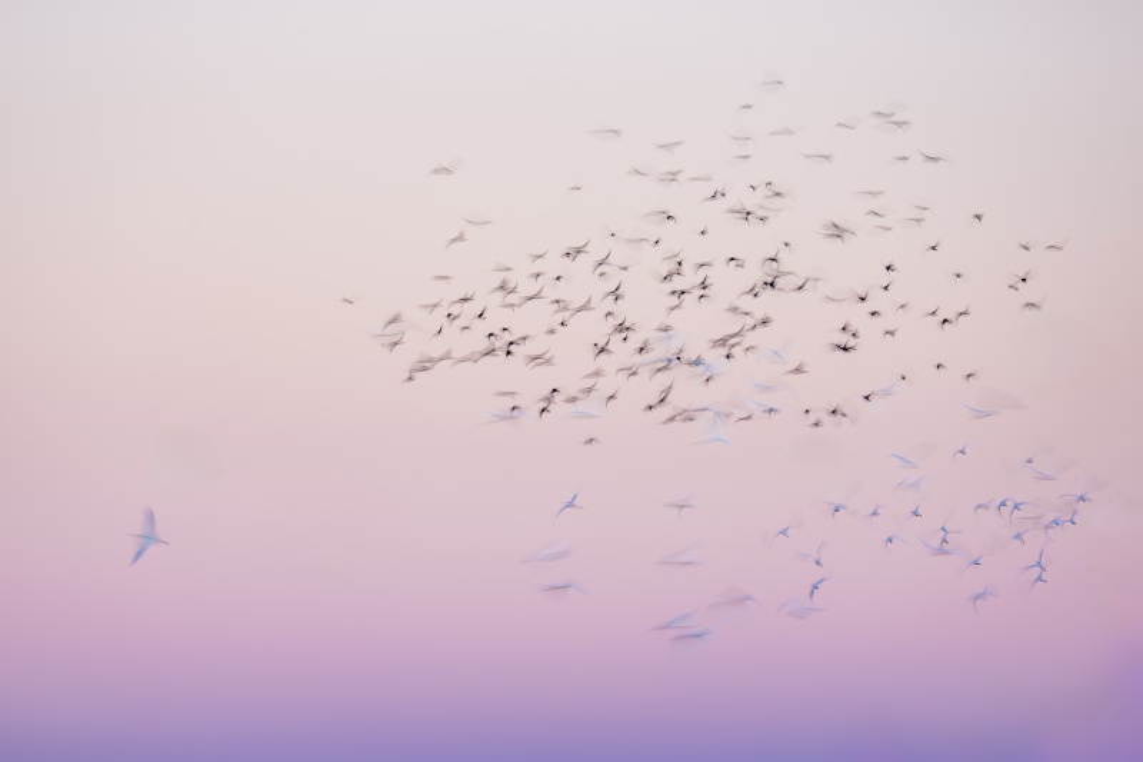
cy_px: 381
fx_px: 8380
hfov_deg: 7.8
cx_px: 572
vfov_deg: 5.2
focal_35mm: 264
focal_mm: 264
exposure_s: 1/15
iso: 125
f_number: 8
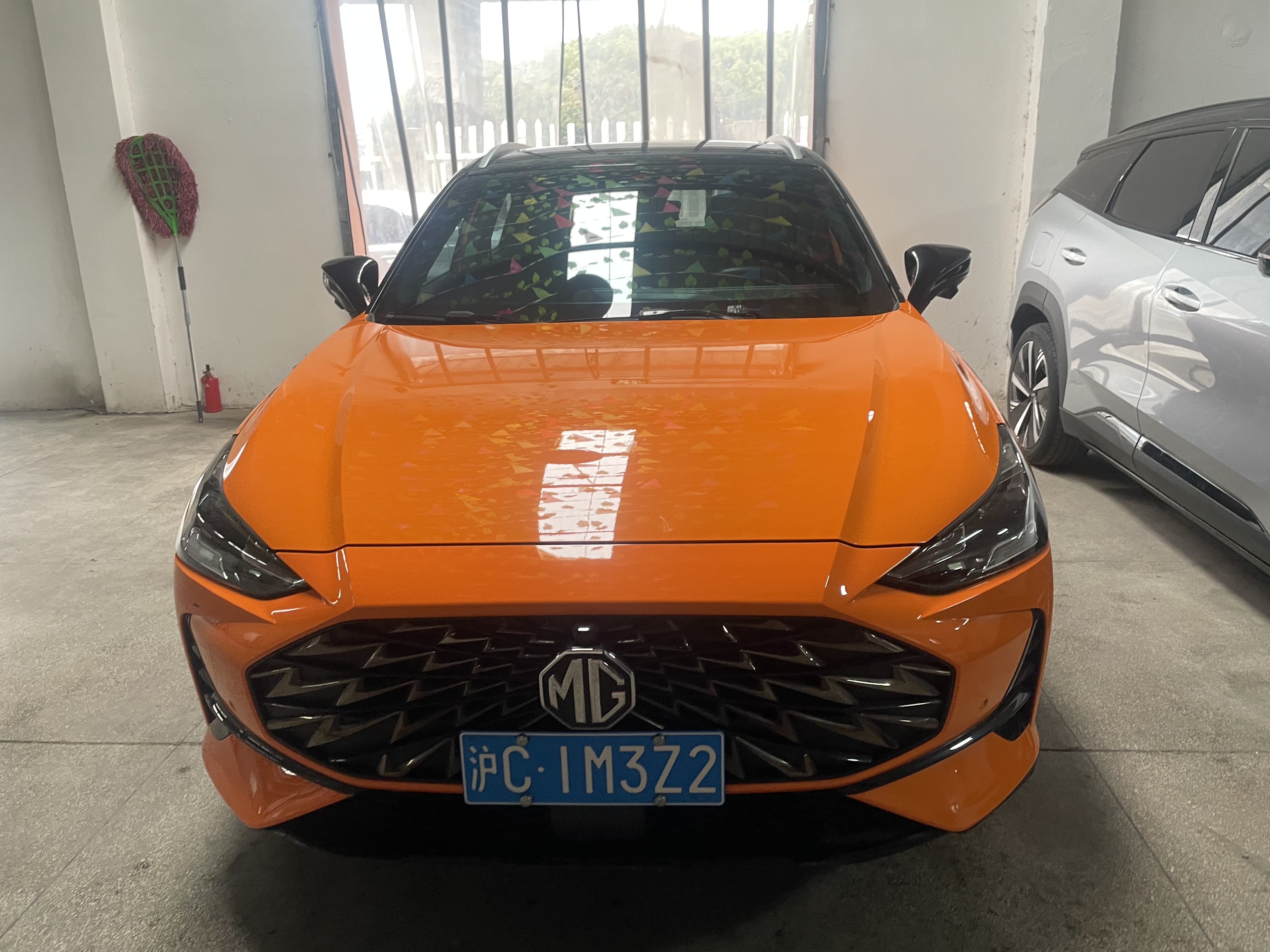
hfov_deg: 67.3
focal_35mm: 26
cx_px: 635
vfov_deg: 53.1
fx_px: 954
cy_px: 476
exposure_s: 1/67
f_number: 1.6
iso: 125
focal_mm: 4.2
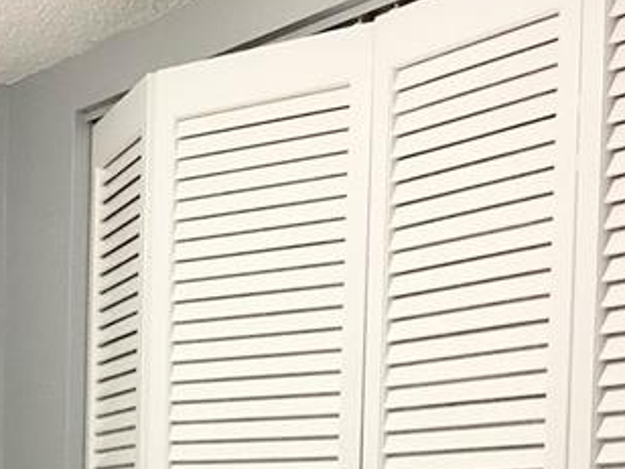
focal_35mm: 103
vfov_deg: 13.6
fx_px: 1860
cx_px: -59
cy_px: 690
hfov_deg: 18.4
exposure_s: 1/60
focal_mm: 3.3
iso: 250
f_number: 2.4
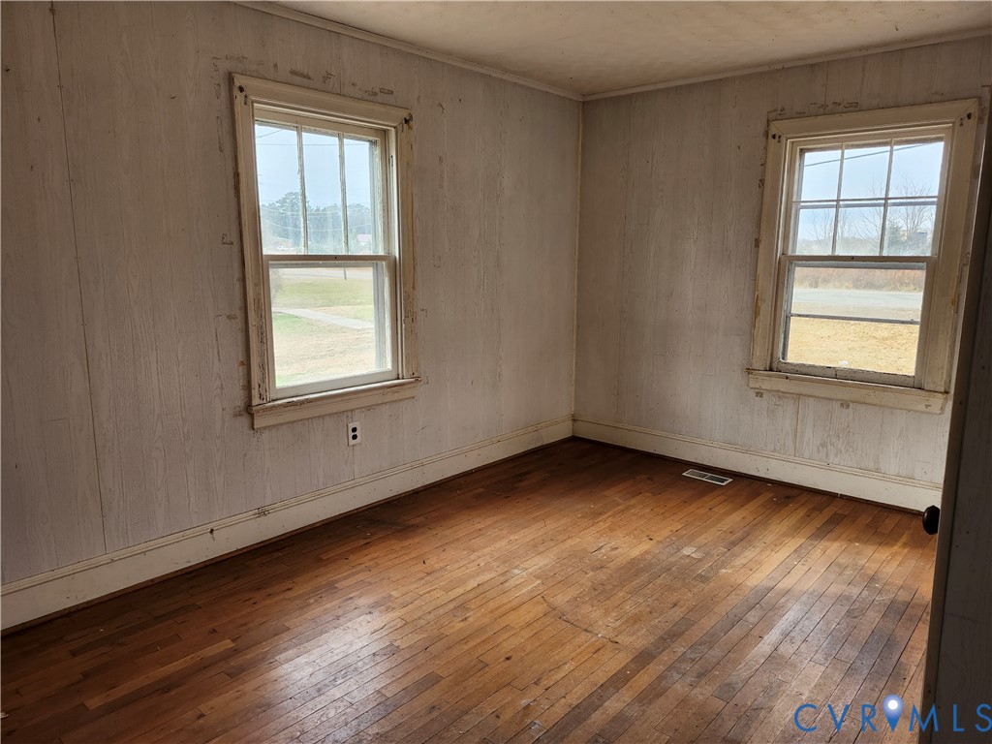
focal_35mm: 23
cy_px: 372
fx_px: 659
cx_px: 496
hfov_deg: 73.9
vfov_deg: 58.9
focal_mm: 5.54
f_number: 1.8
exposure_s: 1/180
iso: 125
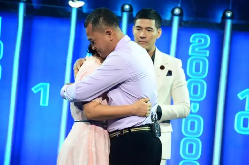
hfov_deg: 9.8
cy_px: 82
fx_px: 1449
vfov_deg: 6.5
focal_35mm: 210
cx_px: 124
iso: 4000
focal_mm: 140
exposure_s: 1/250
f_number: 5.6
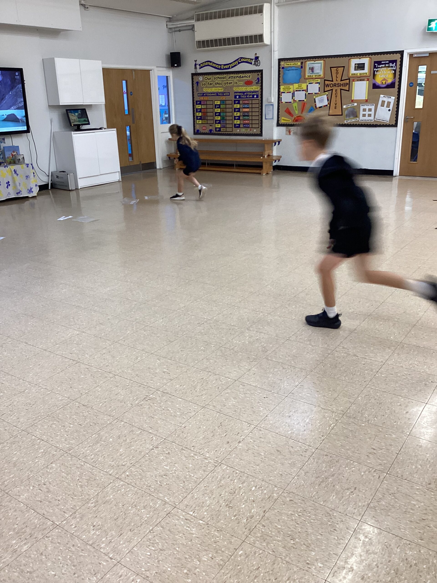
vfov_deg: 58.4
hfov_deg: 45.4
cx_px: 218
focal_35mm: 31
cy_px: 292
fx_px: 522
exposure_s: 1/50
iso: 80
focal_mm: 3.3
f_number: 2.4
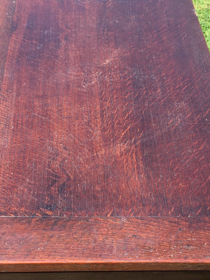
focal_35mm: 57
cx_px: 99
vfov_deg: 33.7
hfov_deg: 25.6
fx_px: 461
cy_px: 165
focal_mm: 4.15
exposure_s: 1/599
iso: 32
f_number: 2.2
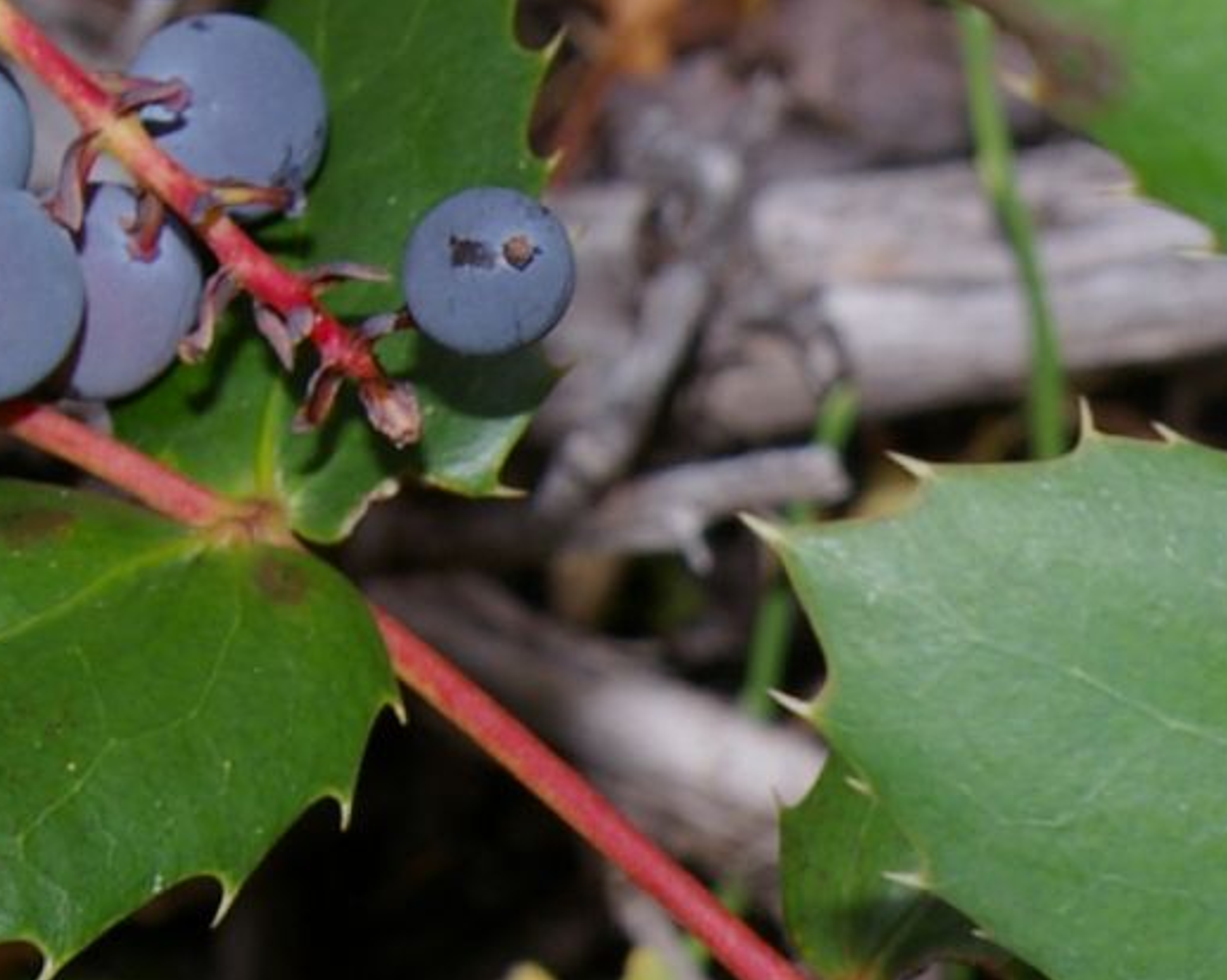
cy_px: 1536
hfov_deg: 8.4
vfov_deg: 6.8
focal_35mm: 223
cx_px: 2058
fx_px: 8094
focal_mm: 40
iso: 200
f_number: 13
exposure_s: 1/60
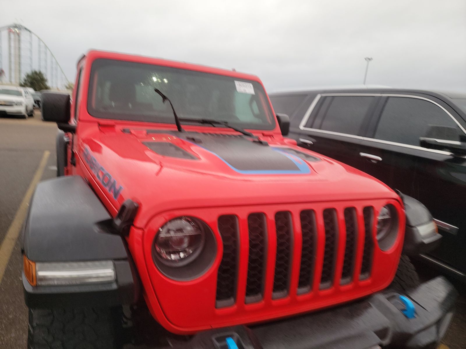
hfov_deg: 71.6
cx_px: 233
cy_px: 174
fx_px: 323
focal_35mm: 24
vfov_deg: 56.8
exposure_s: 1/59
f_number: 1.8
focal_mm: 6.7
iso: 224
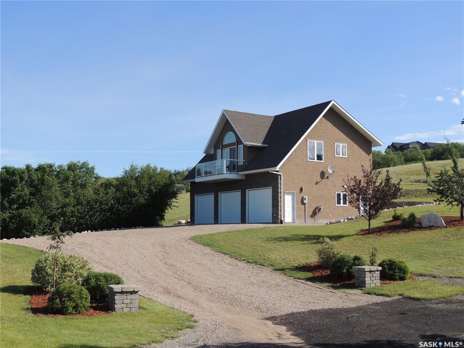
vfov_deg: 33.6
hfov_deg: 43.9
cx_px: 232
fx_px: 576
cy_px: 174
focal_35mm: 43
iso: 100
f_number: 3.4
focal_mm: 7.6
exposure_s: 1/1000
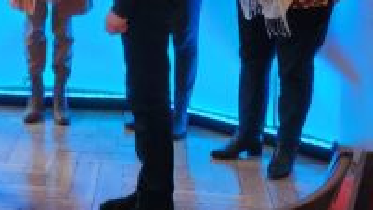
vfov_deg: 15.6
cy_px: -71
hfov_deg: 27.8
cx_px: 32
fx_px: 722
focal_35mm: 73
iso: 500
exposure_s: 1/100
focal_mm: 5
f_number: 1.8
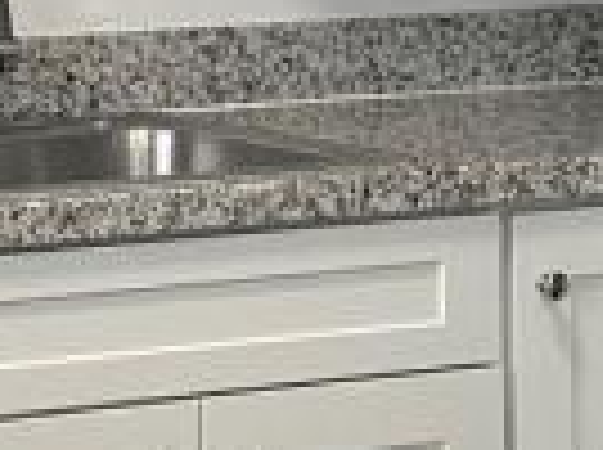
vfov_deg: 8.5
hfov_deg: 11.1
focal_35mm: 172
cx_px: -256
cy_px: -22
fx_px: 2991
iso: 100
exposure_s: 1/120
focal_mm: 6.86
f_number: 1.78
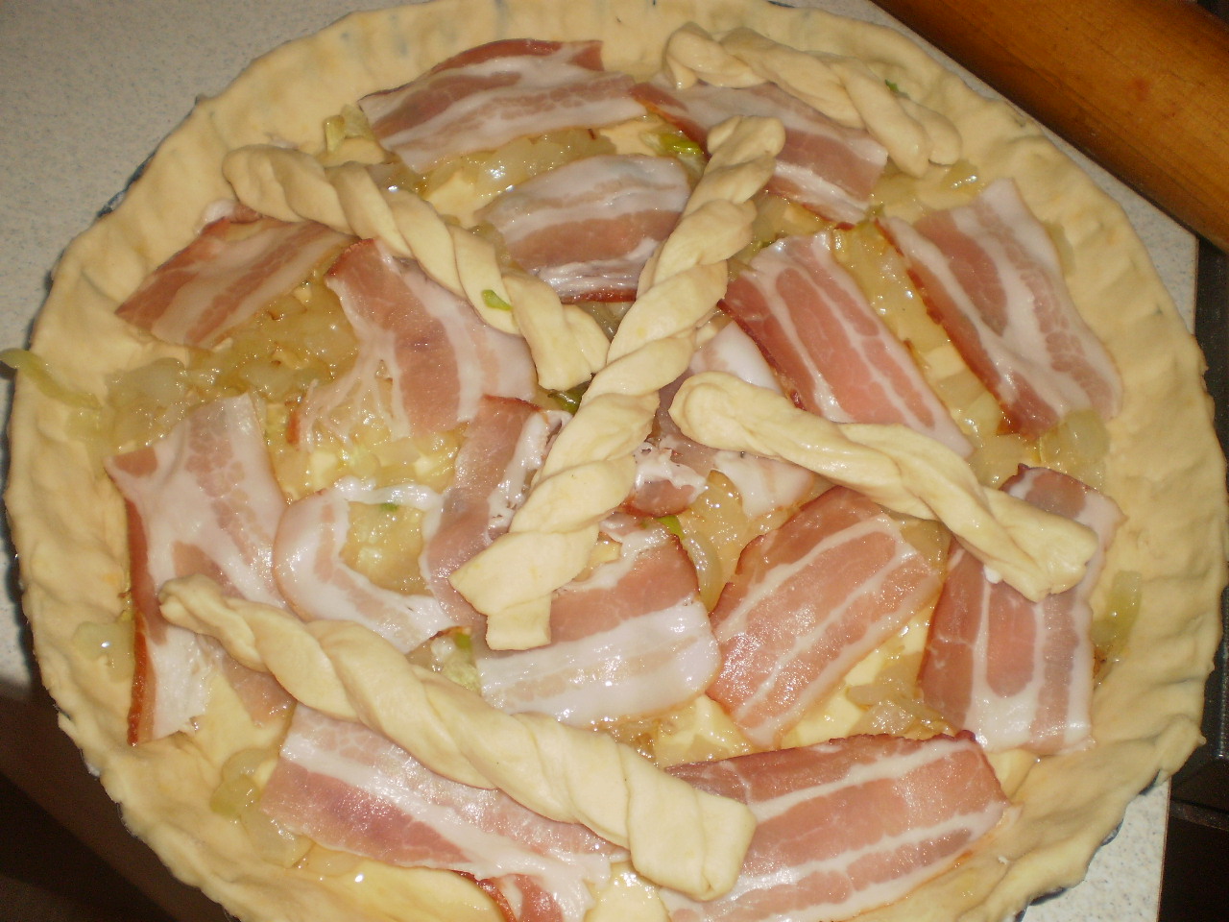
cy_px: 461
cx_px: 614
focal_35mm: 36
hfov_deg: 51.4
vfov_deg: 39.7
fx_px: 1278
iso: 125
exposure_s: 1/30
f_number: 3.1
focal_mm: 6.3
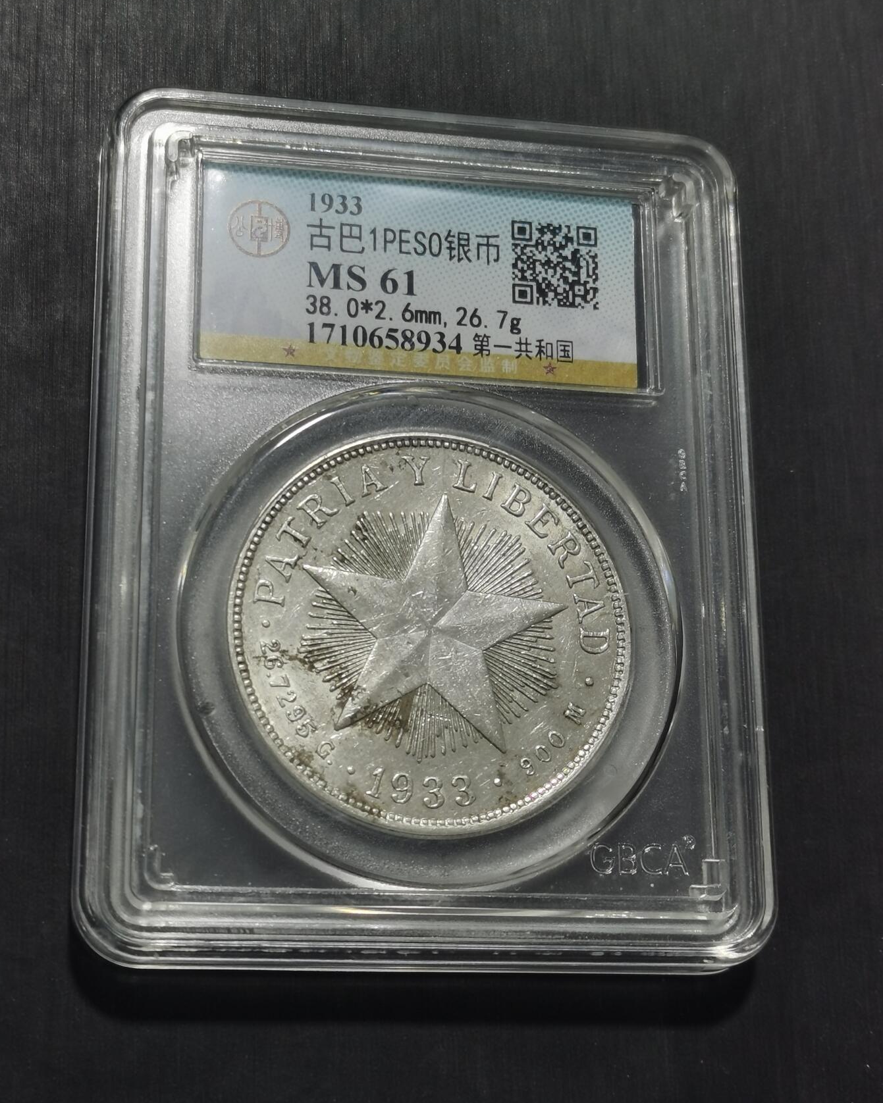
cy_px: 521
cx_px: 439
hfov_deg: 23.5
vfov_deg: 29.1
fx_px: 2123
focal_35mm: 65
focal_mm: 5.58
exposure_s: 1/100
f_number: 1.8
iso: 50
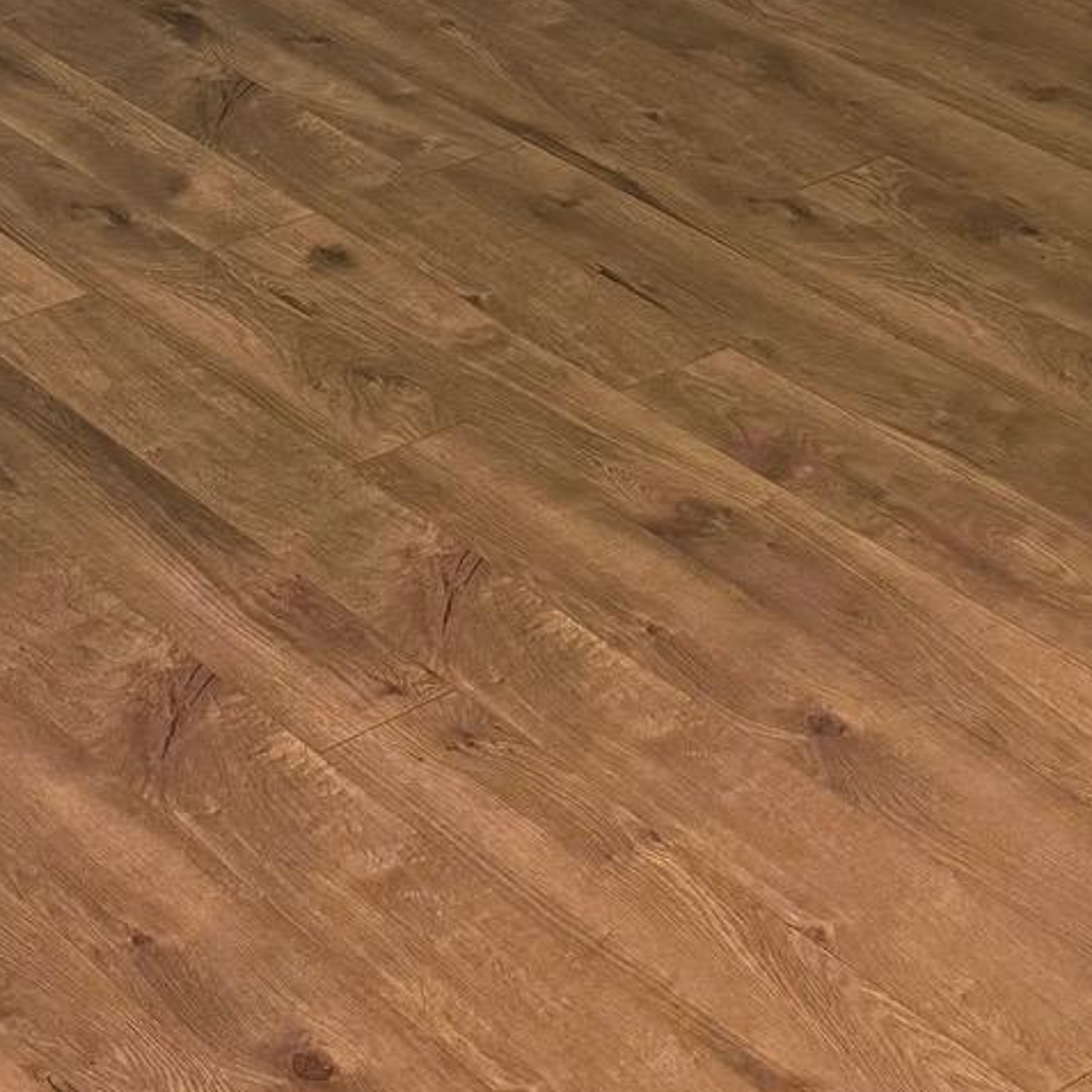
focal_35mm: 91
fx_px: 3248
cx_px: -387
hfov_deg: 17.7
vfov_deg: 17.4
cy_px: -488
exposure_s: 1/120
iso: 320
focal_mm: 6.76
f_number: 1.78
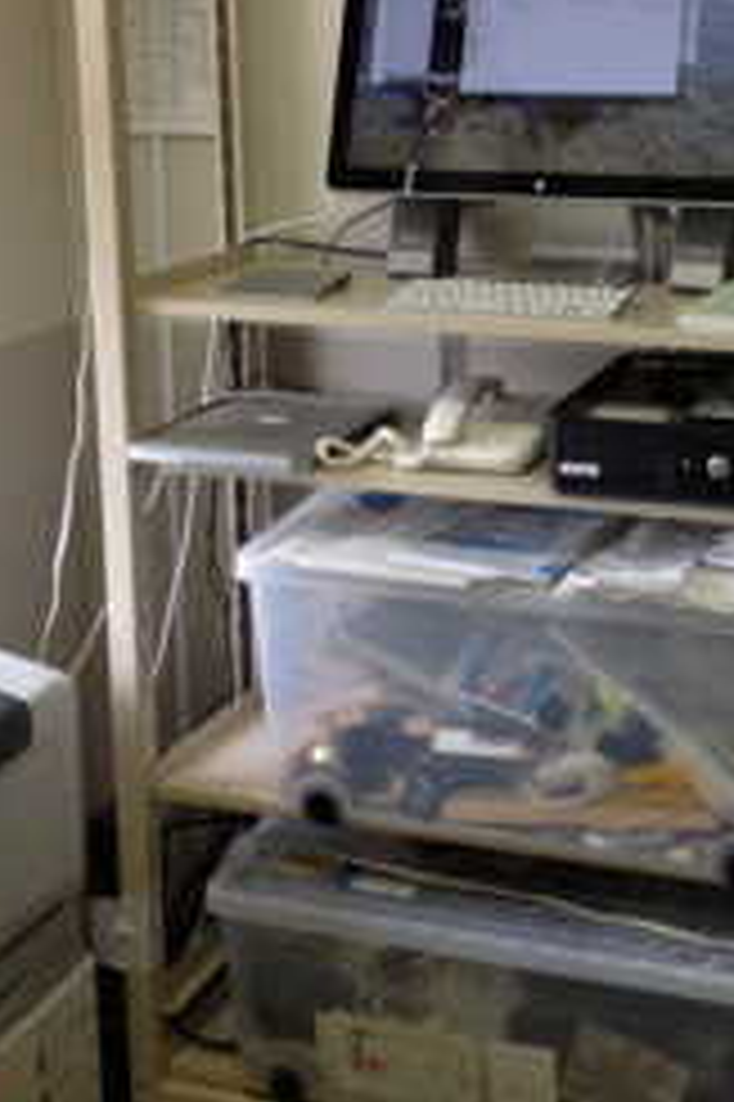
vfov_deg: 29.9
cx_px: 500
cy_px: 355
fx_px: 2052
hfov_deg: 20.2
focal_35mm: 67
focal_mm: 4.28
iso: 64
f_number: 2.4
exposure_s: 1/30
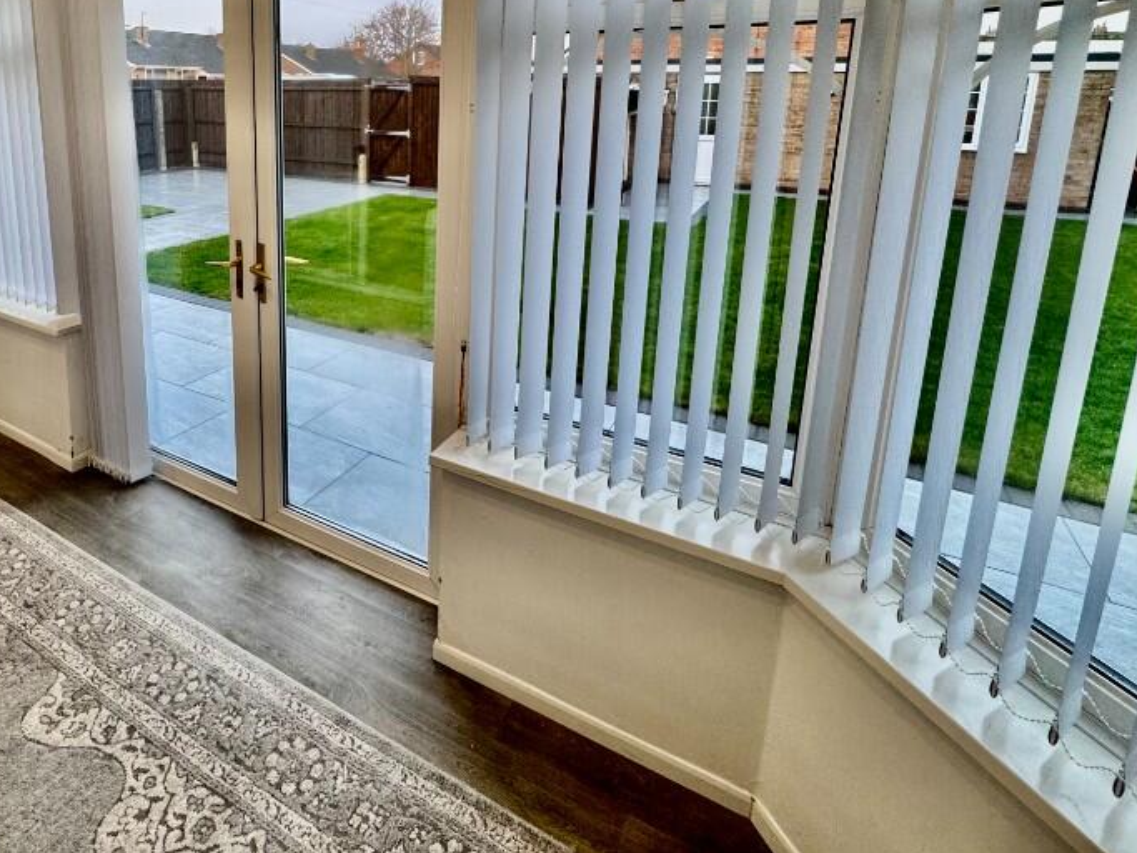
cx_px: 378
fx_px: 690
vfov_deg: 60.2
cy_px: 220
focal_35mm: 21
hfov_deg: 76.5
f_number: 2.2
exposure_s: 1/100
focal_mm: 2.22
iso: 160
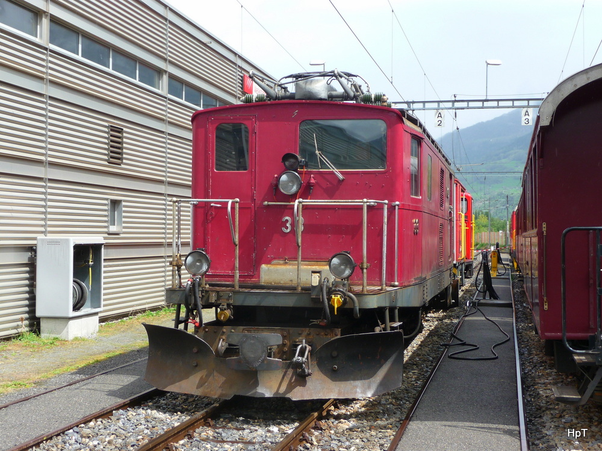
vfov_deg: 25.2
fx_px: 1009
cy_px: 226
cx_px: 301
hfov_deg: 33.2
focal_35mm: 58
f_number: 4.4
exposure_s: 1/320
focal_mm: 9.8
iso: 100
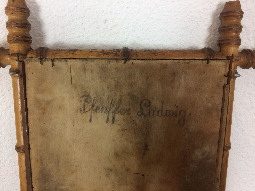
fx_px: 214
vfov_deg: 48.2
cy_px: 96
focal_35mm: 29
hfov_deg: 61.7
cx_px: 128
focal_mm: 4.15
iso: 50
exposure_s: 1/33
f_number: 2.2
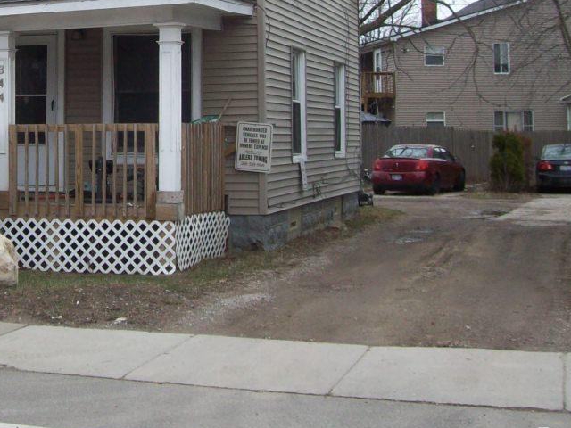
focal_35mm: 72
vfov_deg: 20.0
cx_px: 79
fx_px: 1188
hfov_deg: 26.3
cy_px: 24
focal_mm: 6
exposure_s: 1/550
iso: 80
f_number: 2.7
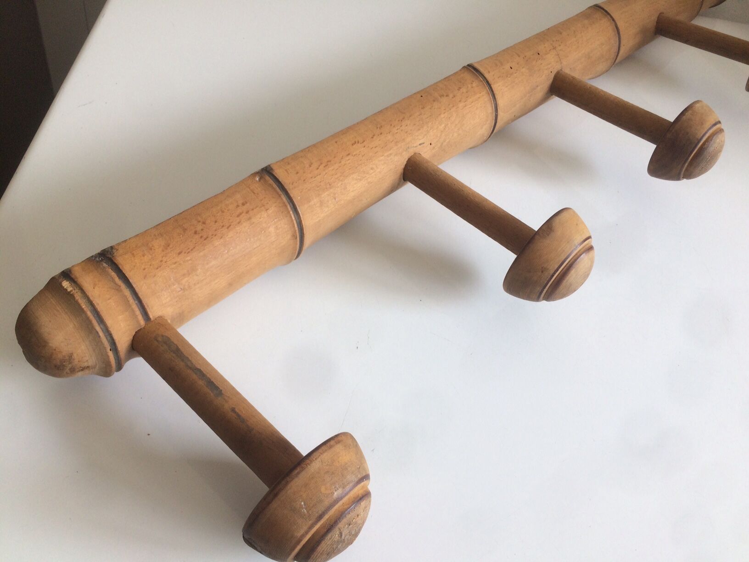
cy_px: 281
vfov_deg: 48.2
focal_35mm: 29
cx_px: 374
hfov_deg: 61.7
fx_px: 627
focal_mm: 4.15
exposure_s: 1/100
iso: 50
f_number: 2.2
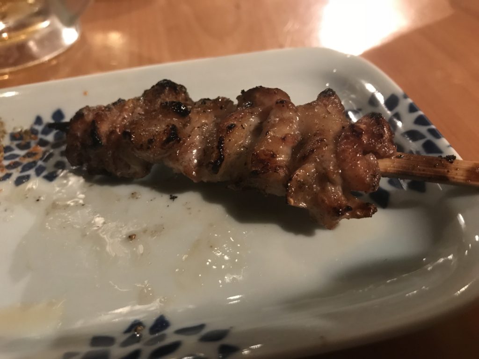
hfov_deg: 63.4
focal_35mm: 28
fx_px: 387
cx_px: 240
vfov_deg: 49.7
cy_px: 180
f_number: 1.8
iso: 100
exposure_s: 1/4
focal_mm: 3.99
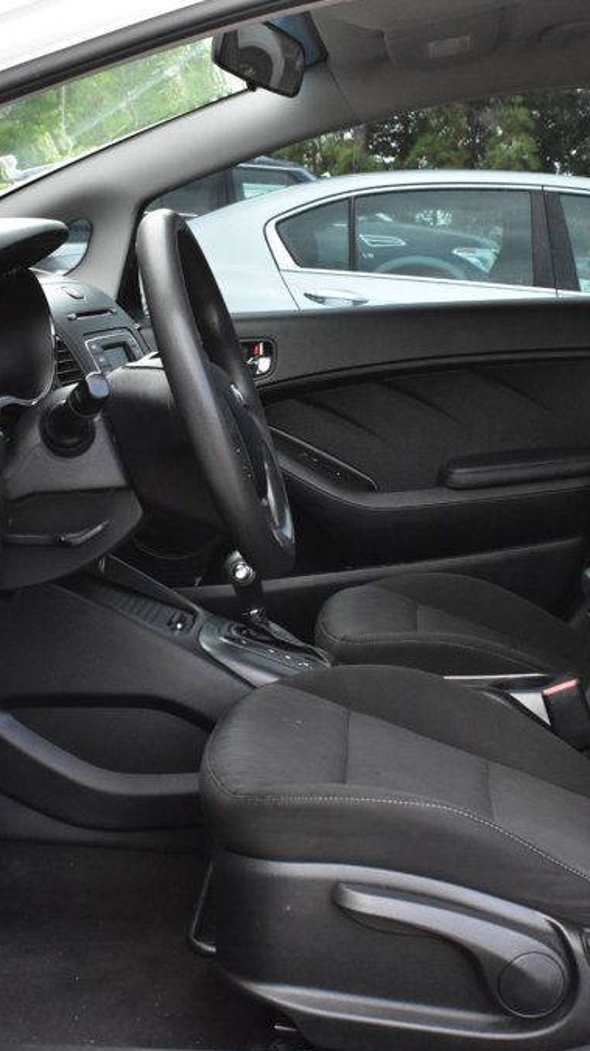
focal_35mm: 62
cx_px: 341
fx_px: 1727
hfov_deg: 19.4
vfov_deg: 33.8
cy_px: 528
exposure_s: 1/200
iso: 2500
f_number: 10
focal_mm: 26
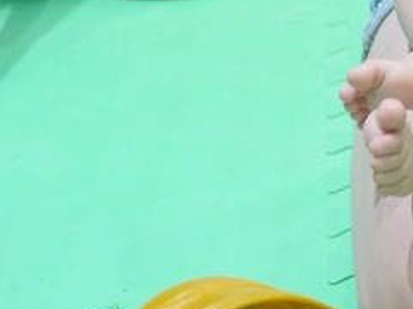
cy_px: -368
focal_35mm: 201
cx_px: 897
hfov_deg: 9.1
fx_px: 2397
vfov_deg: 7.1
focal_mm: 20
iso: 200
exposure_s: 1/60
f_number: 1.7
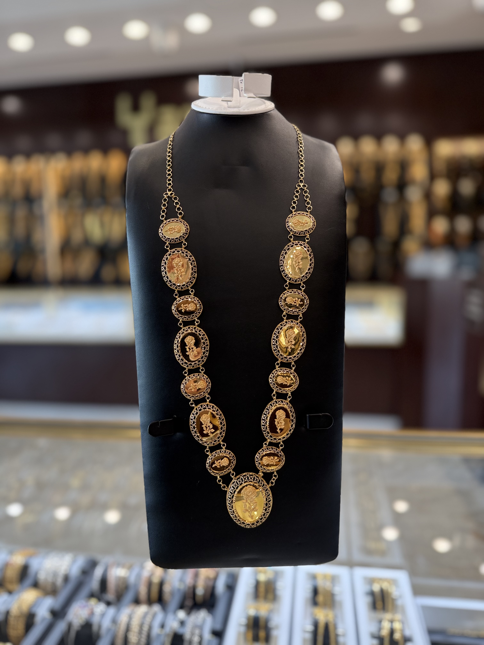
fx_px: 447
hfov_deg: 56.8
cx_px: 242
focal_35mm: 24
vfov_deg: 71.6
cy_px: 322
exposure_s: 1/222
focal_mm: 6.76
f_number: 1.78
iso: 125
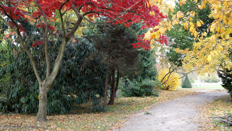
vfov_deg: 26.5
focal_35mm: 45
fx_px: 277
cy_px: 55
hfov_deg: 45.5
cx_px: 118
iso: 320
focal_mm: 28
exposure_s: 1/160
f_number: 4
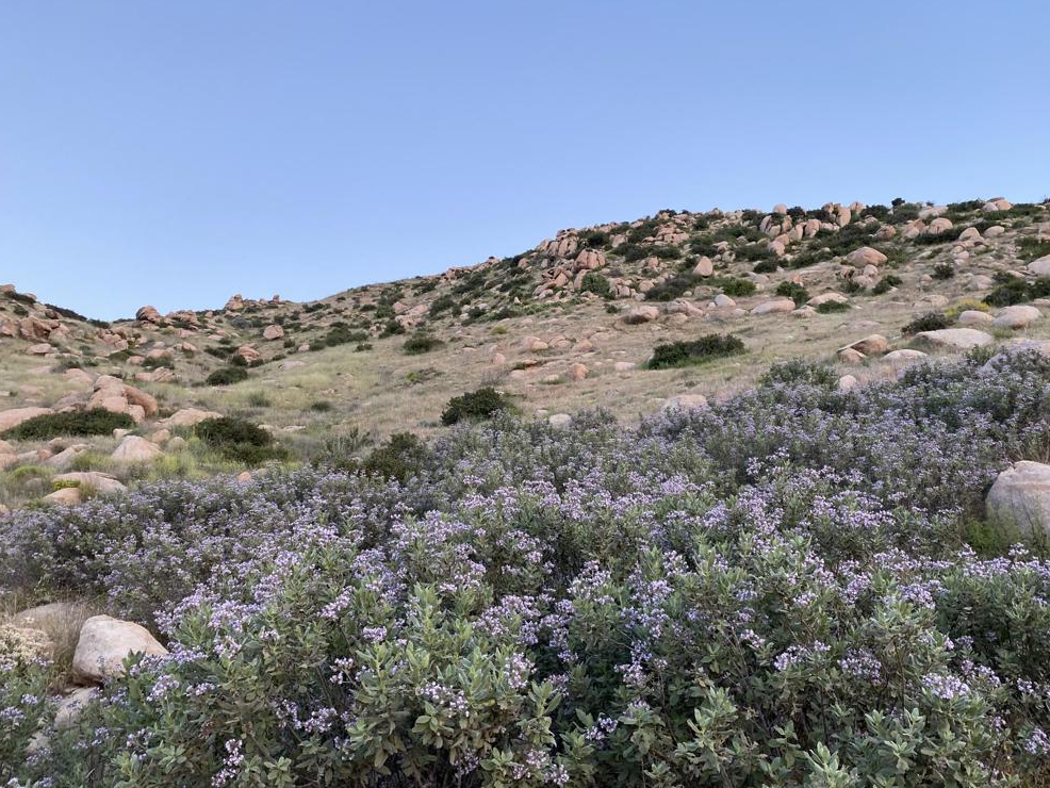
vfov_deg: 51.4
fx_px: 819
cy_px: 407
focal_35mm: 27
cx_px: 531
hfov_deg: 65.3
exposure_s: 1/121
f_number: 1.8
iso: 64
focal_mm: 4.25
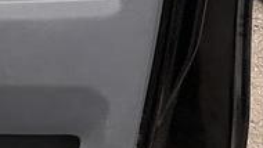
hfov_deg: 28.1
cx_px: 22
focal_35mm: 72
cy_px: -189
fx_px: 502
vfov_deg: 13.2
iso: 40
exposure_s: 1/163
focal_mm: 2.22
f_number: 2.2
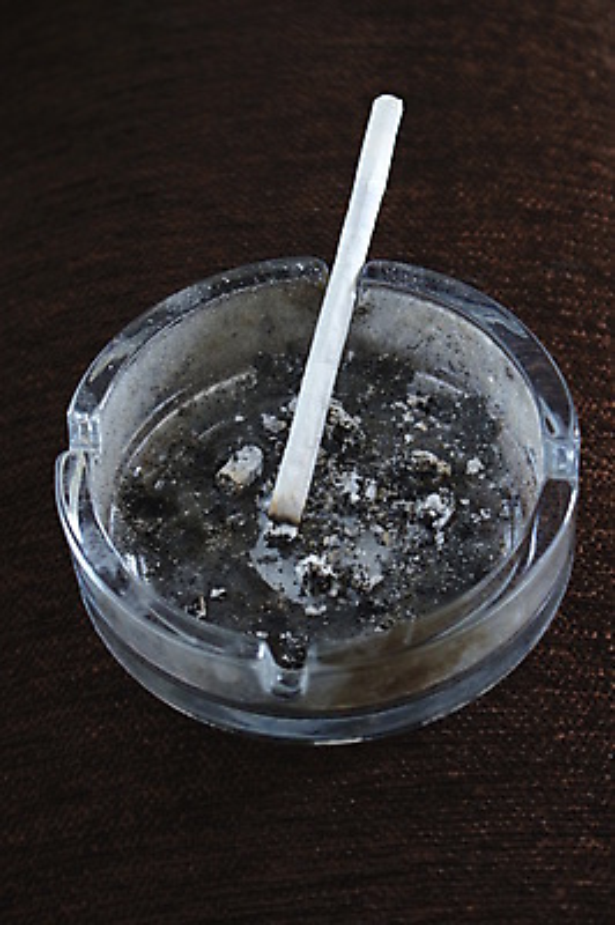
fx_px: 2118
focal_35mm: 82
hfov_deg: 16.5
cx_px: 308
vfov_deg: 24.6
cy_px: 462
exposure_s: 1/5
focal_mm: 55
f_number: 5.6
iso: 100
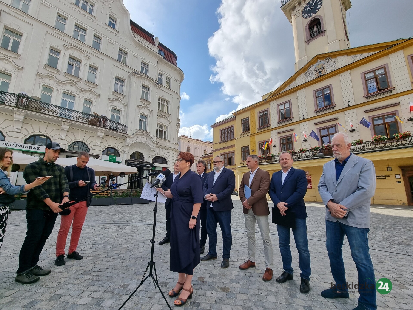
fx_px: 155
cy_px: 155
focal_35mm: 13
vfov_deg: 89.9
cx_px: 206
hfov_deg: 106.2
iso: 50
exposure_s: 1/1548
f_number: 2.2
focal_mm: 2.2
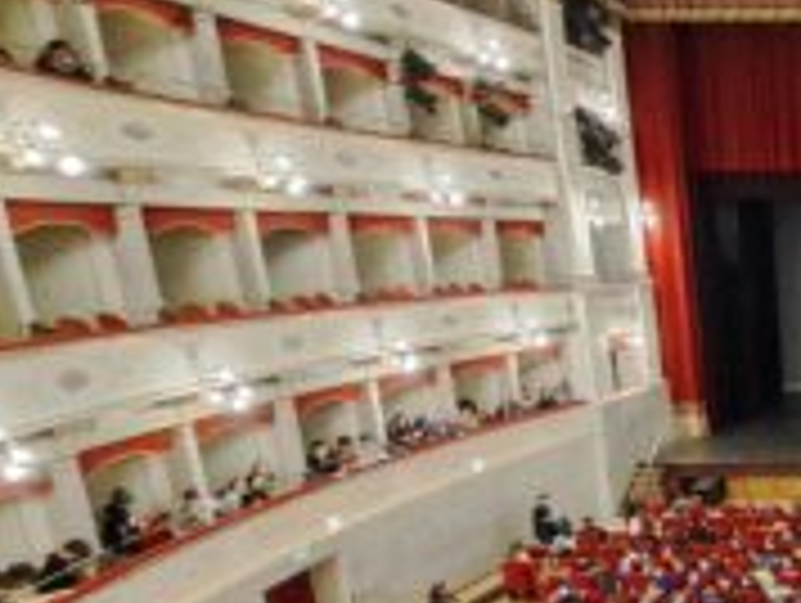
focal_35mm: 35
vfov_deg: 39.1
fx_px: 811
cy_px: 490
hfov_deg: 37.6
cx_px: 990
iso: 640
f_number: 2.2
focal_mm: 1.74
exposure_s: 1/20
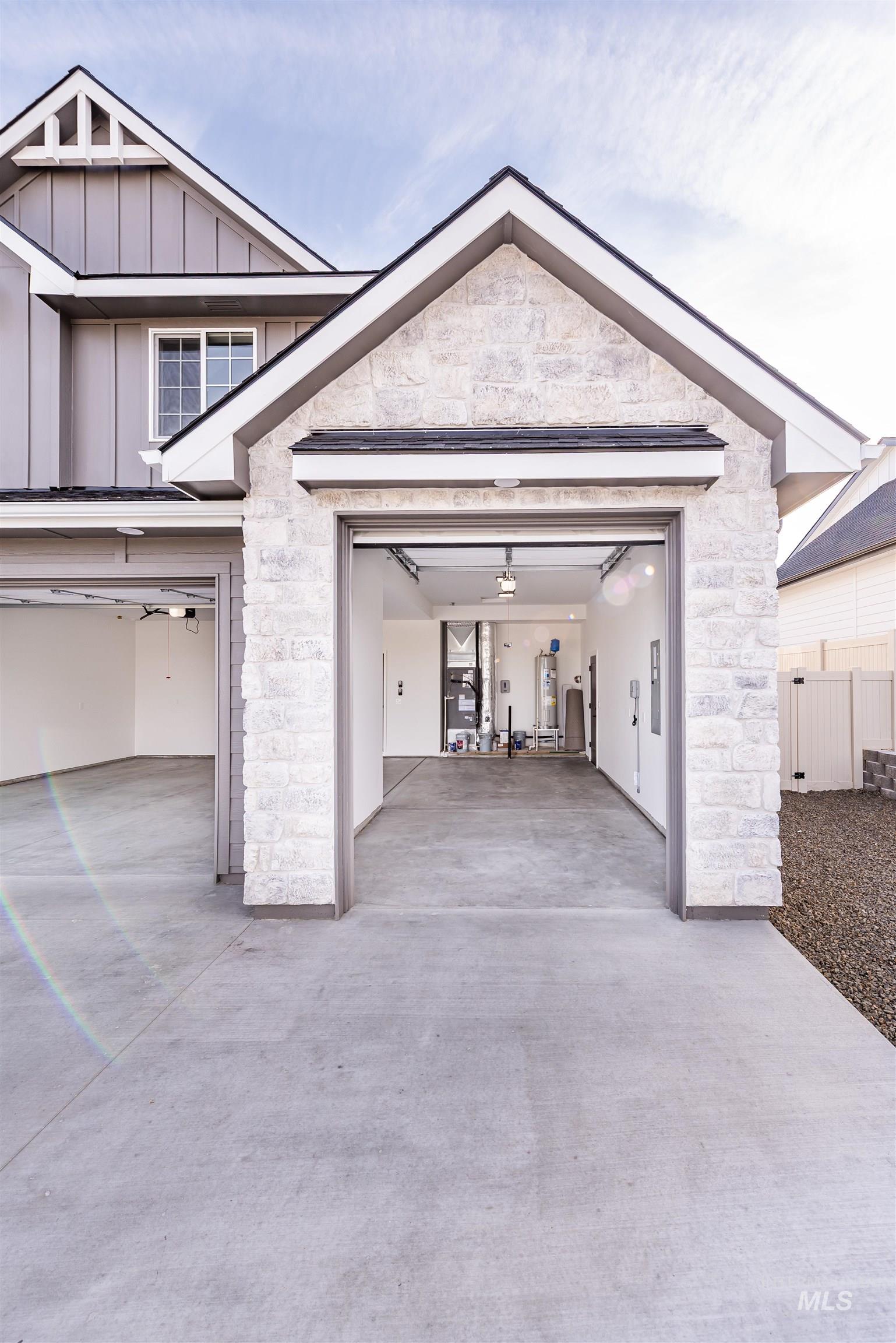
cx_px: 448
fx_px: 522
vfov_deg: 104.2
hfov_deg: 81.3
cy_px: 672
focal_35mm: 14
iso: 100
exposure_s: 1/250
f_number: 5
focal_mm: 14
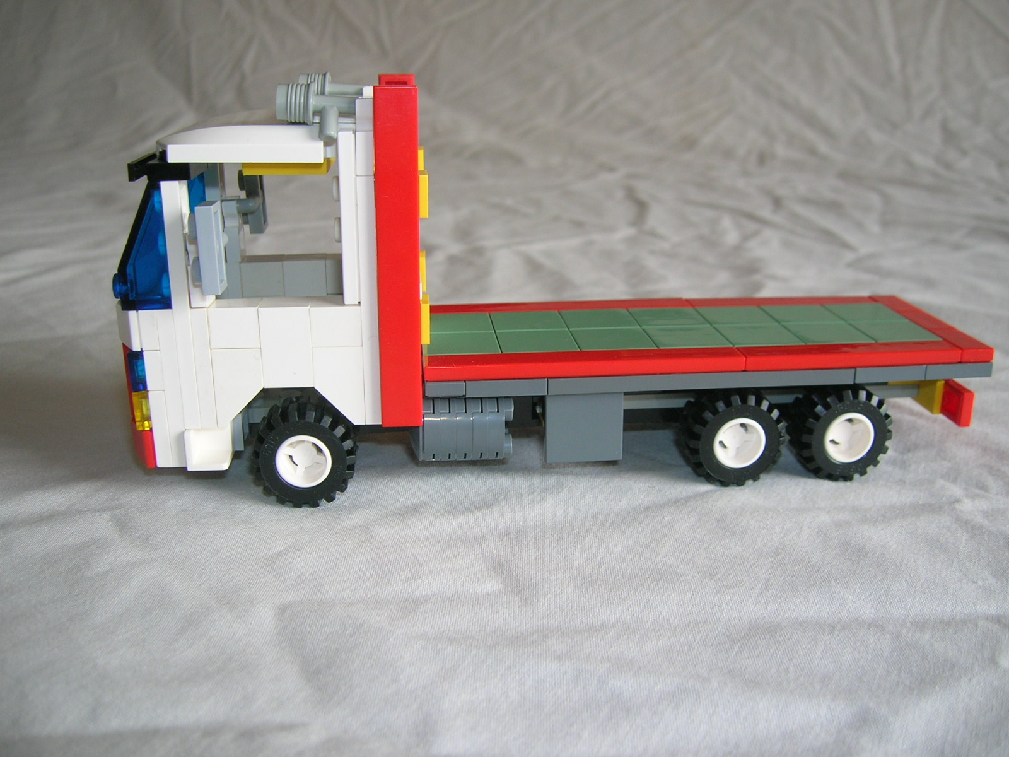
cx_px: 504
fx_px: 991
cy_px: 378
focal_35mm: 34
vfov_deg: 41.8
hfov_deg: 54.0
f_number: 2.9
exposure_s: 1/76
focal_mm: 5.7
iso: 50
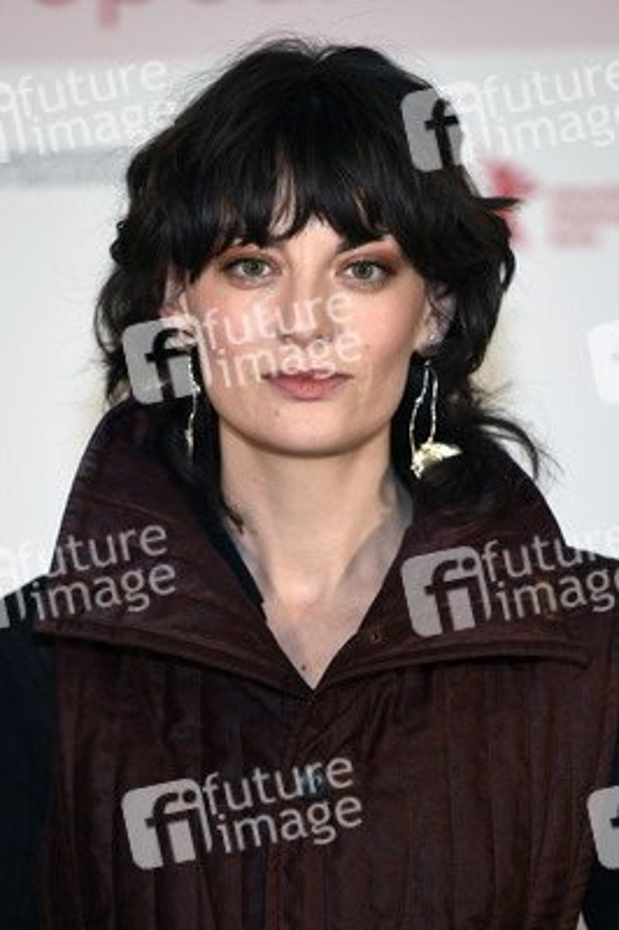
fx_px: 4650
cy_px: 465
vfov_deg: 11.4
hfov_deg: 7.6
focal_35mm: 180
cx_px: 310
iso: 800
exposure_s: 1/250
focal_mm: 180
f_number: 3.5
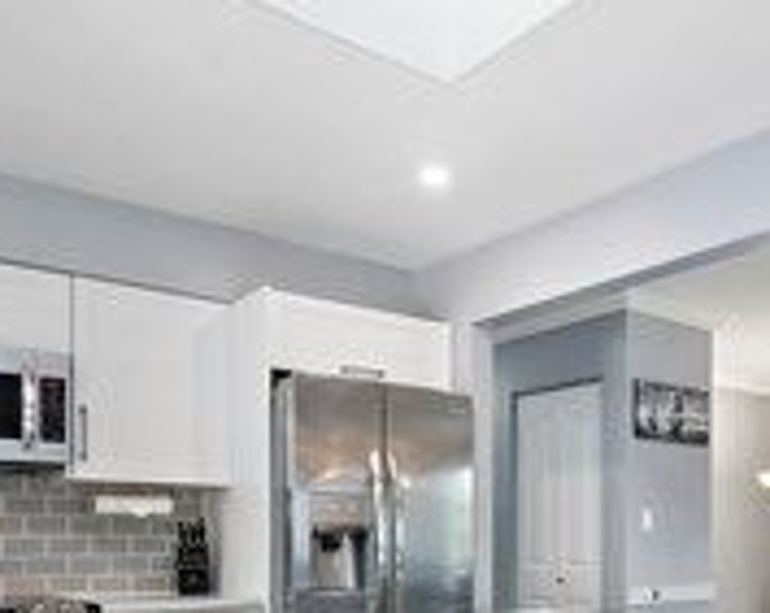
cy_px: 556
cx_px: 542
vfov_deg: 37.3
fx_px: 842
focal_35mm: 37
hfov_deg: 47.9
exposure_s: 1/6
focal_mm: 16
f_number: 6.3
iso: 400
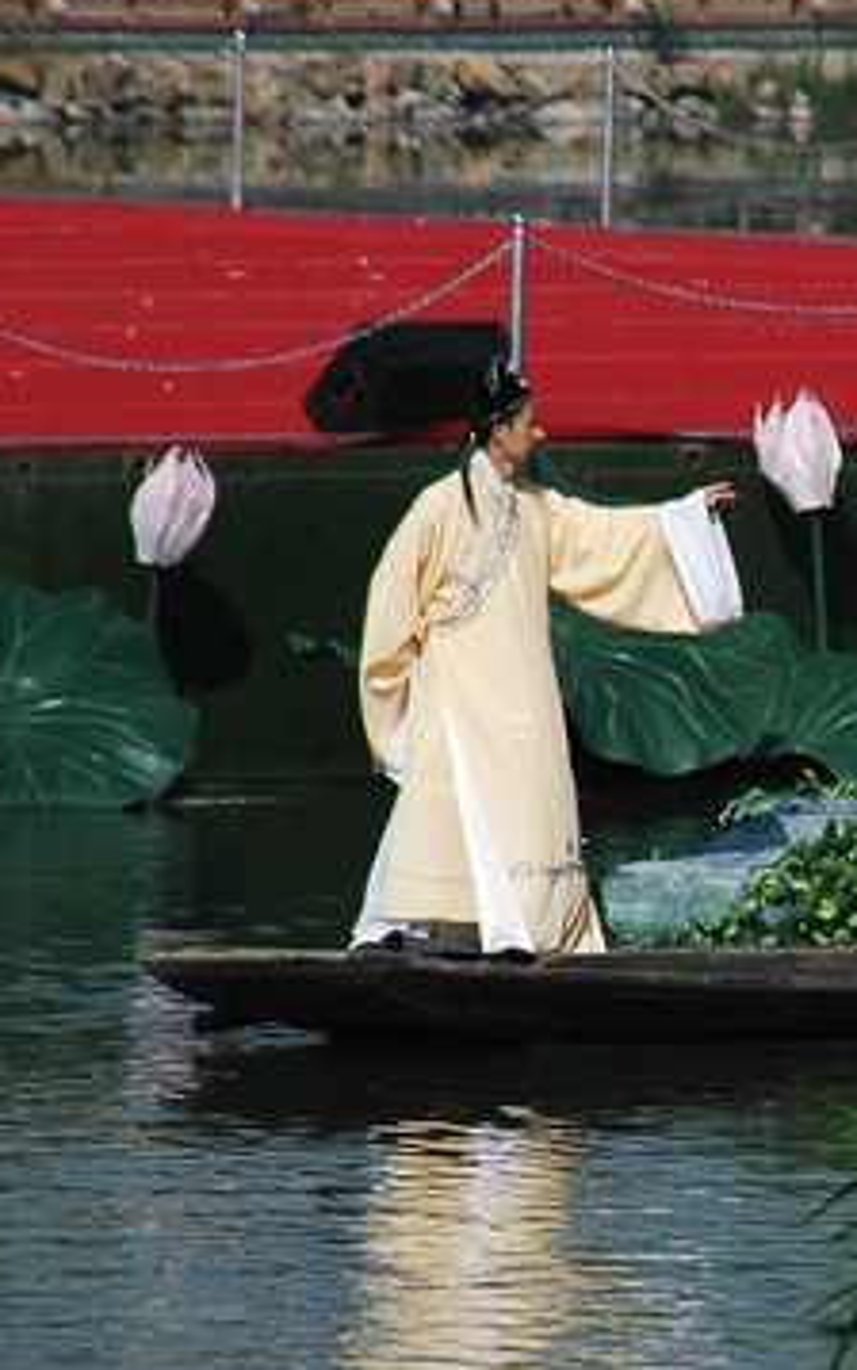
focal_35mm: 682
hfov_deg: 1.9
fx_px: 25466
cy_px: 836
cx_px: 1041
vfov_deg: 3.1
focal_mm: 200
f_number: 8
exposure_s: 1/800
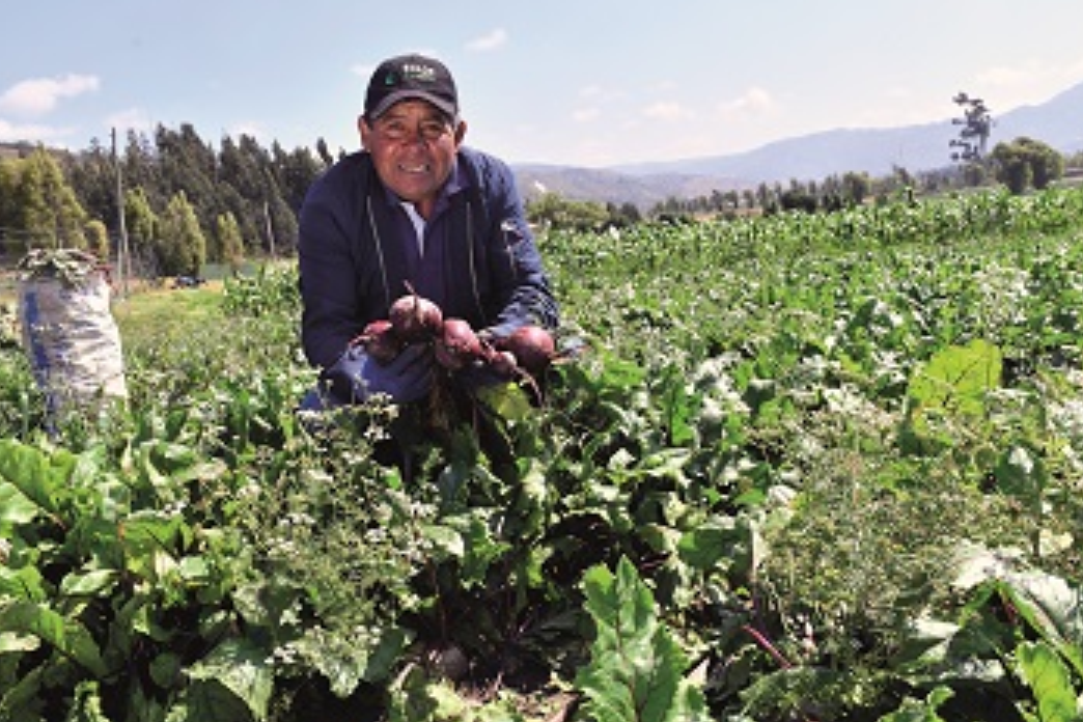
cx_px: 604
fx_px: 933
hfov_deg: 60.1
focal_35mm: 31
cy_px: 386
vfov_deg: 42.3
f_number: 16
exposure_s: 1/125
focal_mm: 18
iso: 200
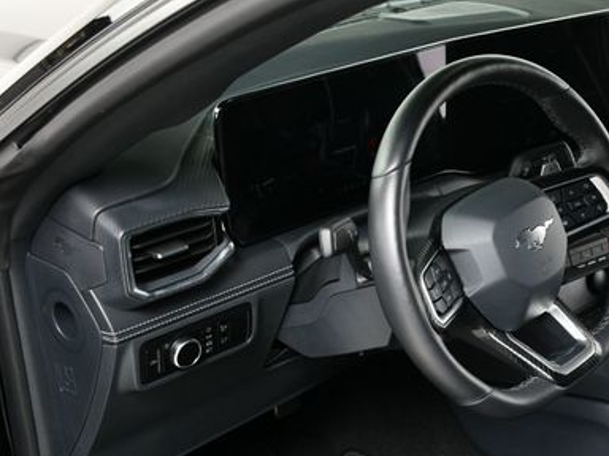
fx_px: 1126
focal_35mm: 64
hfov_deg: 29.5
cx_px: 495
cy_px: 234
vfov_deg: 22.9
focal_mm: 27
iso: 100
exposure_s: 1/160
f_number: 4.5
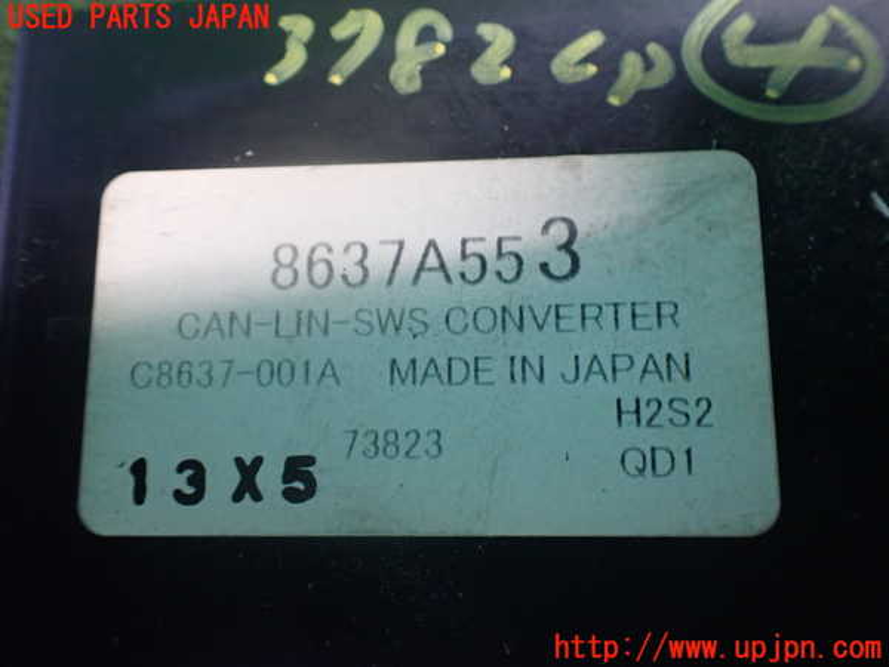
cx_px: 444
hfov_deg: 60.0
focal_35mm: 30
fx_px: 770
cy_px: 334
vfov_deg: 46.8
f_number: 2.3
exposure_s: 1/50
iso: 800
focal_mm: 5.4
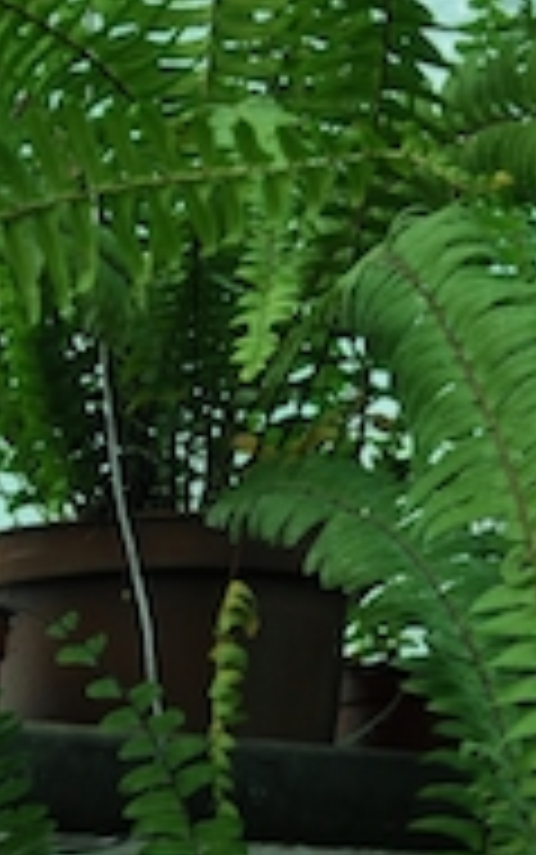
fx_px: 2590
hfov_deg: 11.1
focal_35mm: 111
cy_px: 1174
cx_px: -378
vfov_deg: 17.4
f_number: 7.1
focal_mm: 18
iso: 200
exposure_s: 1/200
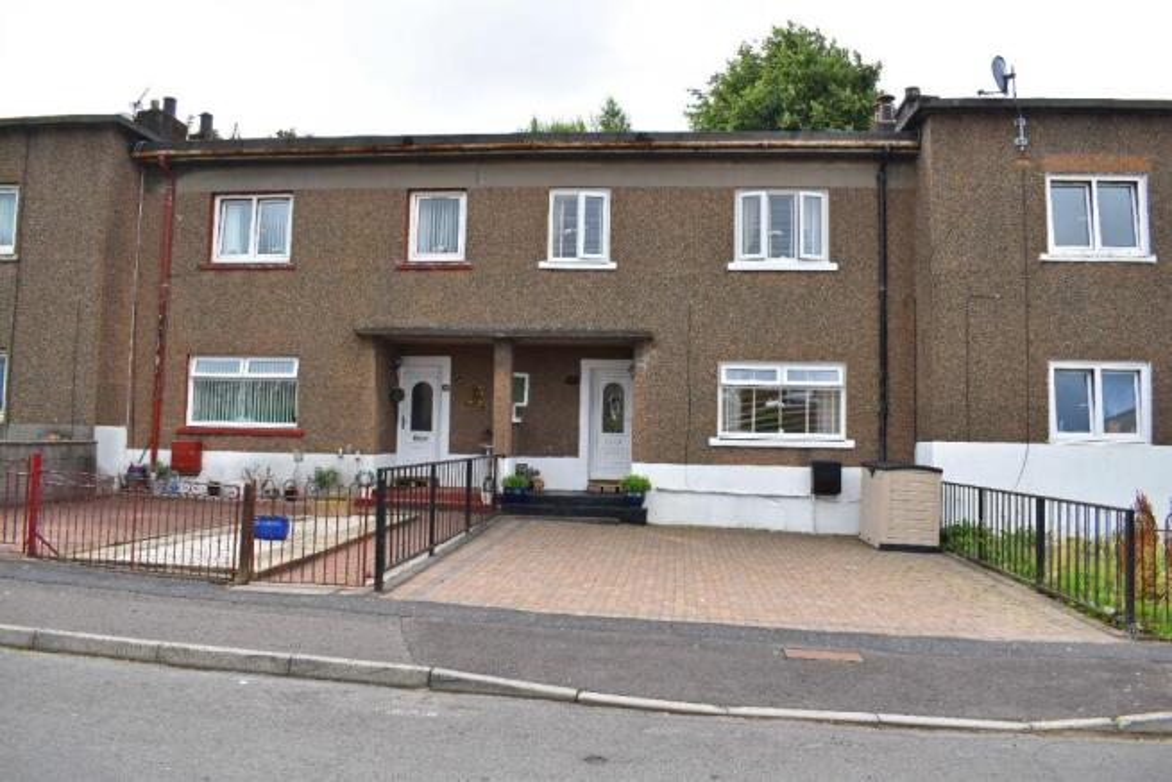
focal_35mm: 27
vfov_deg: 48.0
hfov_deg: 67.4
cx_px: 586
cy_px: 391
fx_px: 879
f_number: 6.3
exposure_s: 1/640
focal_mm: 18
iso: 400
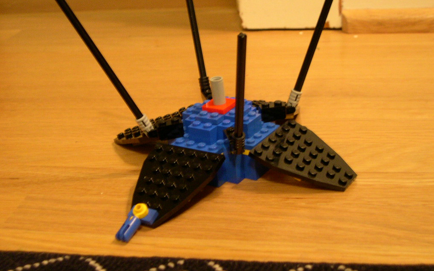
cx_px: 218
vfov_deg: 21.3
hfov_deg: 33.5
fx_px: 722
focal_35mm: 61
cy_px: 111
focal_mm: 12.2
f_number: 3.4
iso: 400
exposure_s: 1/1.2
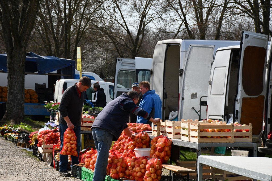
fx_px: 960
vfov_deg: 10.8
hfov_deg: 16.1
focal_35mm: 127
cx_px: 136
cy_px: 90
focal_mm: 85
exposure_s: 1/500
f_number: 7.1
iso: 200
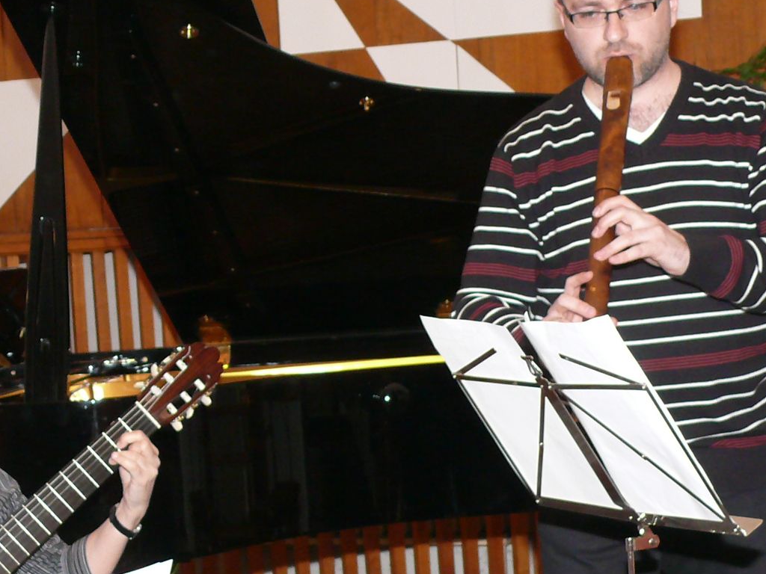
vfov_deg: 13.4
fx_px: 2434
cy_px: 398
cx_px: 346
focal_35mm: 110
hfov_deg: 17.9
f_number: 3.2
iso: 200
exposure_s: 1/50
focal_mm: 9.6
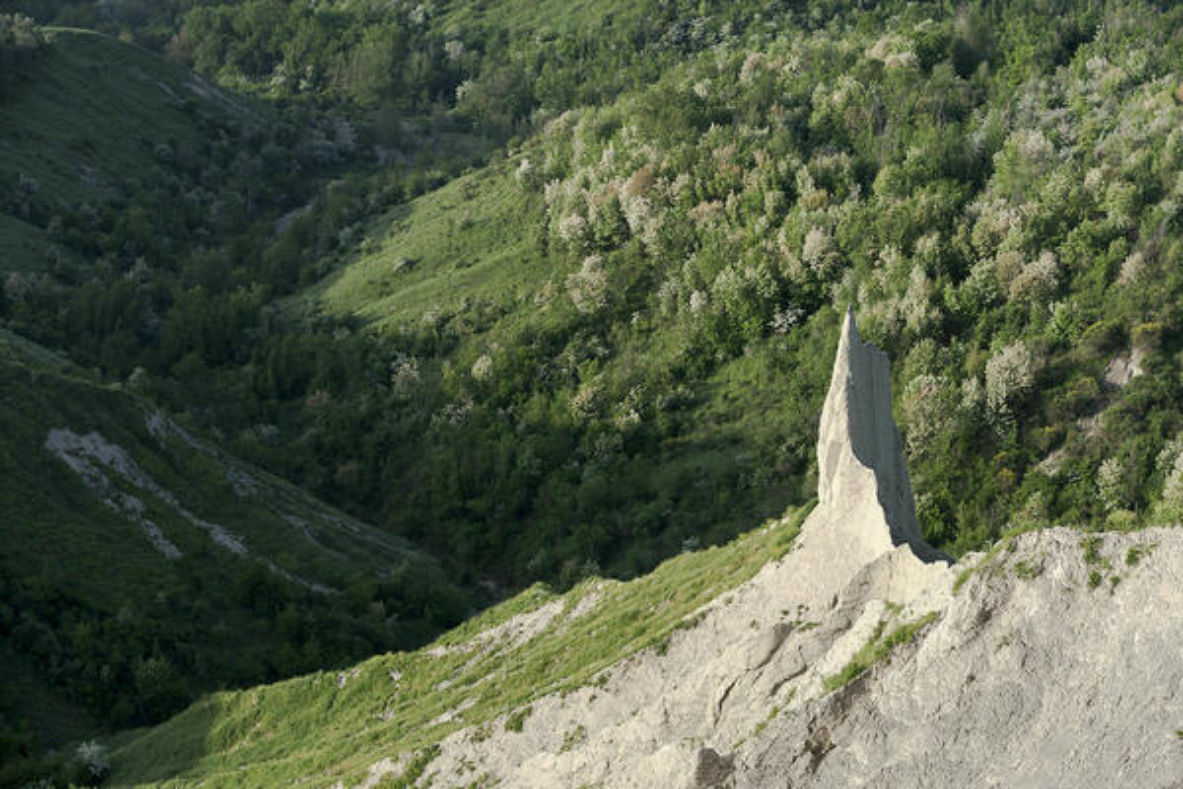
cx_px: 592
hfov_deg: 15.8
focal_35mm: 130
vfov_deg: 10.5
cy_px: 394
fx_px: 4272
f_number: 5.6
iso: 200
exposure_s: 1/500
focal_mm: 130
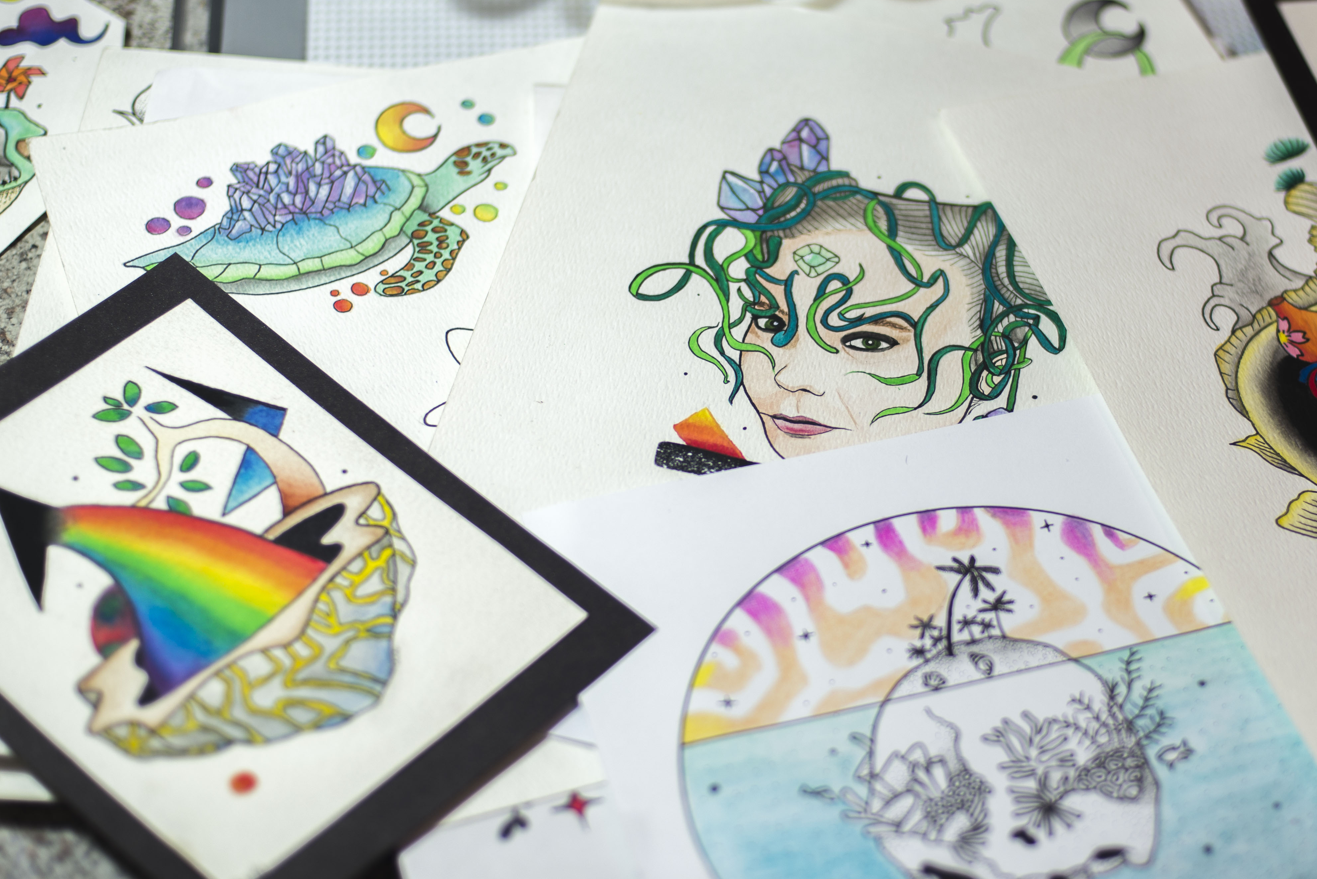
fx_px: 2781
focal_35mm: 76
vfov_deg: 18.0
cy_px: 390
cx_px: 836
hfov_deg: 26.5
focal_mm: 50
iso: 200
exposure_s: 1/100
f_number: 2.2
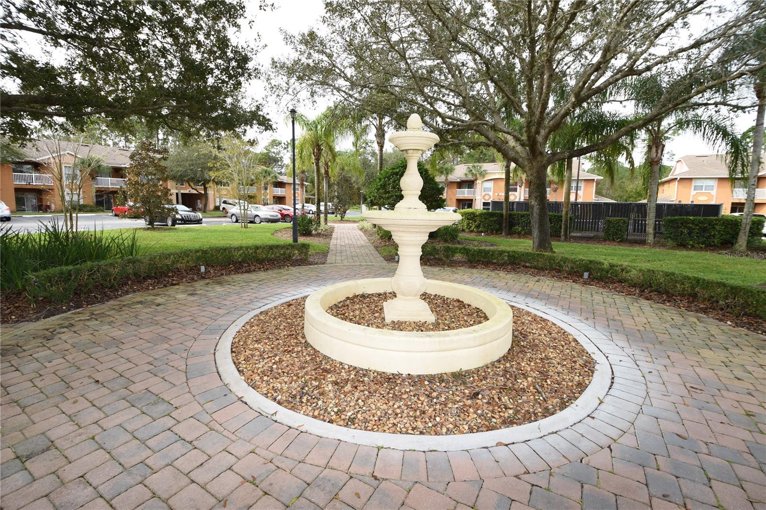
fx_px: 319
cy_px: 255
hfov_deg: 100.4
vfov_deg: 77.3
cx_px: 383
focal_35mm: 15
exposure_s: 1/100
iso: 100
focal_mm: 10
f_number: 5
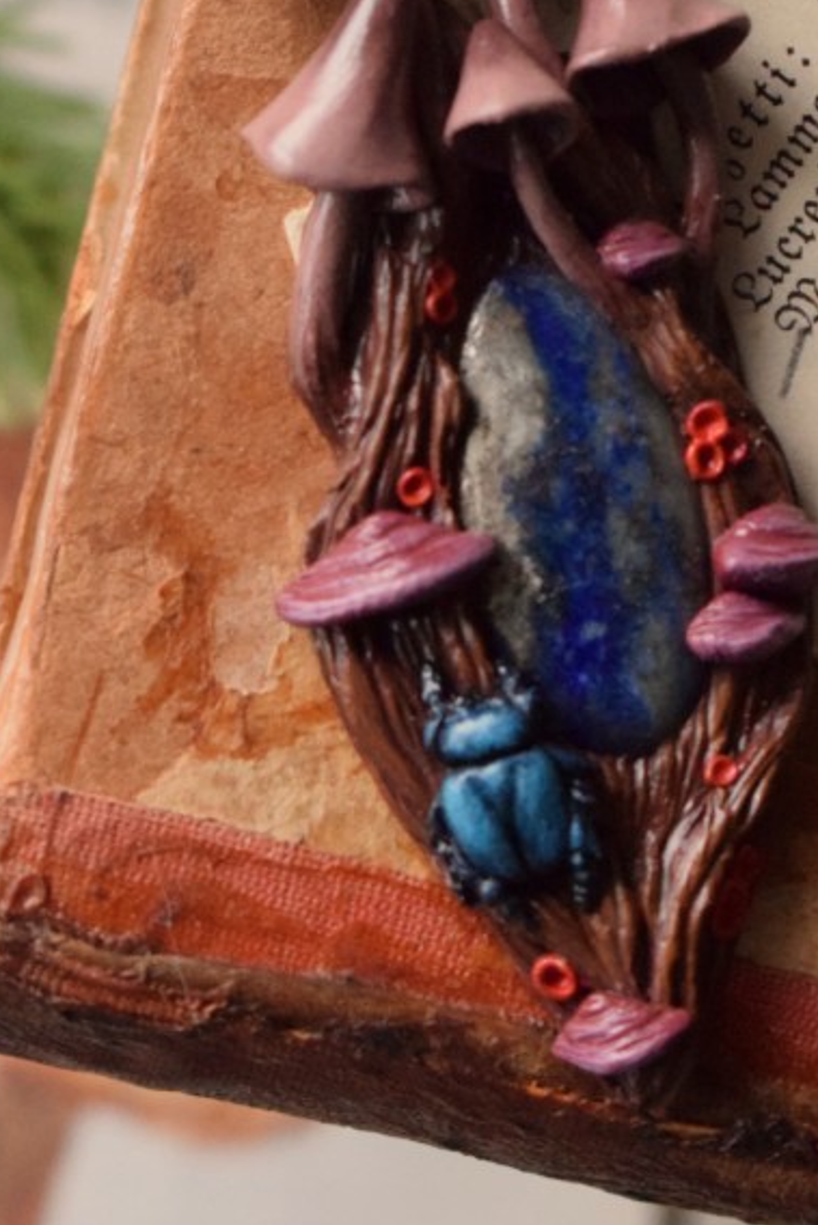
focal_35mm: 152
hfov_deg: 9.0
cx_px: 458
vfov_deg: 13.5
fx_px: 5177
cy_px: 364
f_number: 5.6
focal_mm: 50
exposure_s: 1/40
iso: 6400
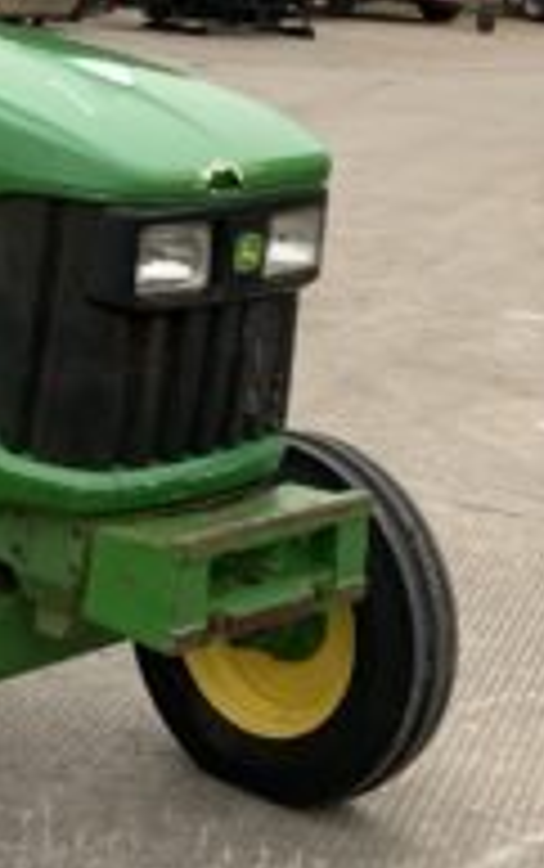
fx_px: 2414
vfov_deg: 20.3
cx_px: -81
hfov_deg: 12.6
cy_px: 301
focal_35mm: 102
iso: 40
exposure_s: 1/122
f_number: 1.8
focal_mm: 3
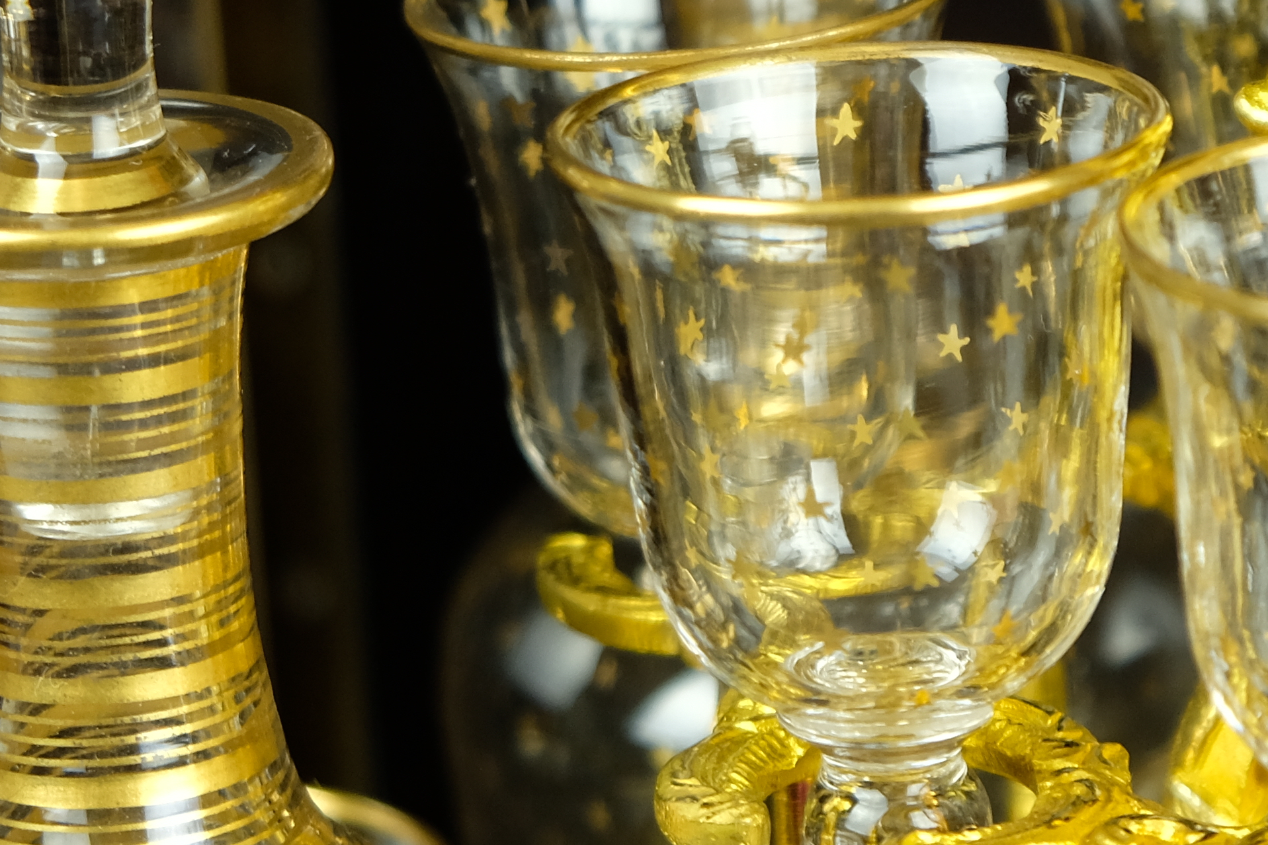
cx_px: 1511
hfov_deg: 11.9
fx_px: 5952
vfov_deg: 8.1
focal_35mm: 169
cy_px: 40
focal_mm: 35.8
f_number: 3.6
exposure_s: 1/60
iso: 640
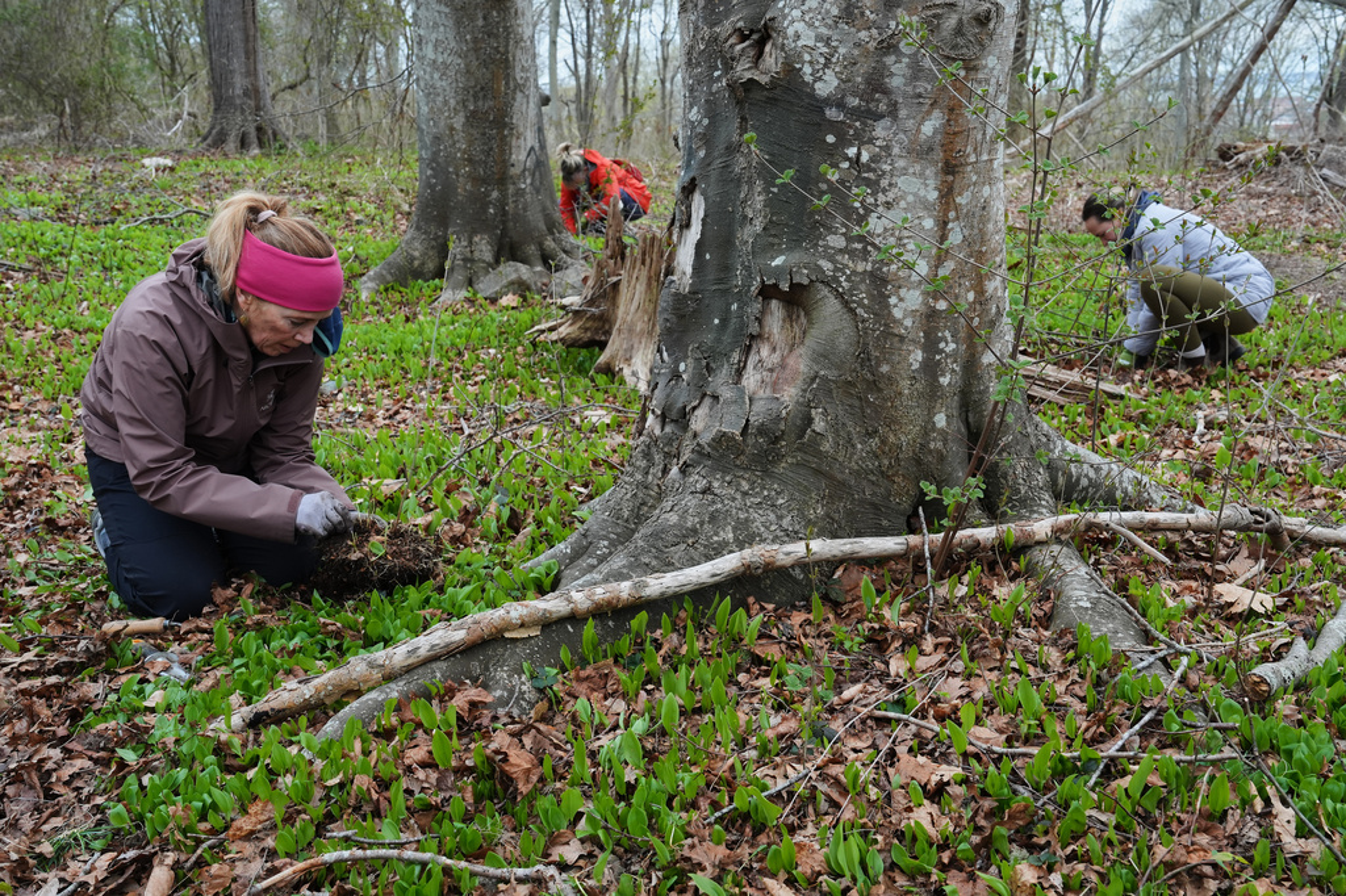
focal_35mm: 35
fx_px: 1308
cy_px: 448
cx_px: 673
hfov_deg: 54.4
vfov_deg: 37.8
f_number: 8
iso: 800
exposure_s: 1/60
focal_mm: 35
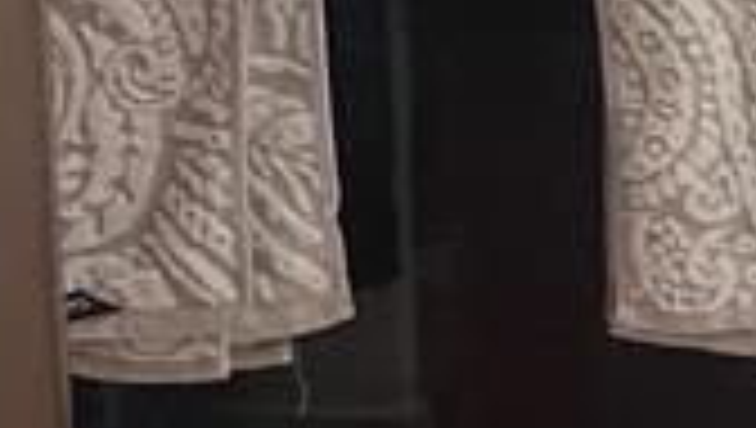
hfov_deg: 10.3
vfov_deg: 6.8
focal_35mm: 166
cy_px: -725
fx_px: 3332
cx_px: 2084
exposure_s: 1/60
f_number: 1.6
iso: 320
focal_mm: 5.1
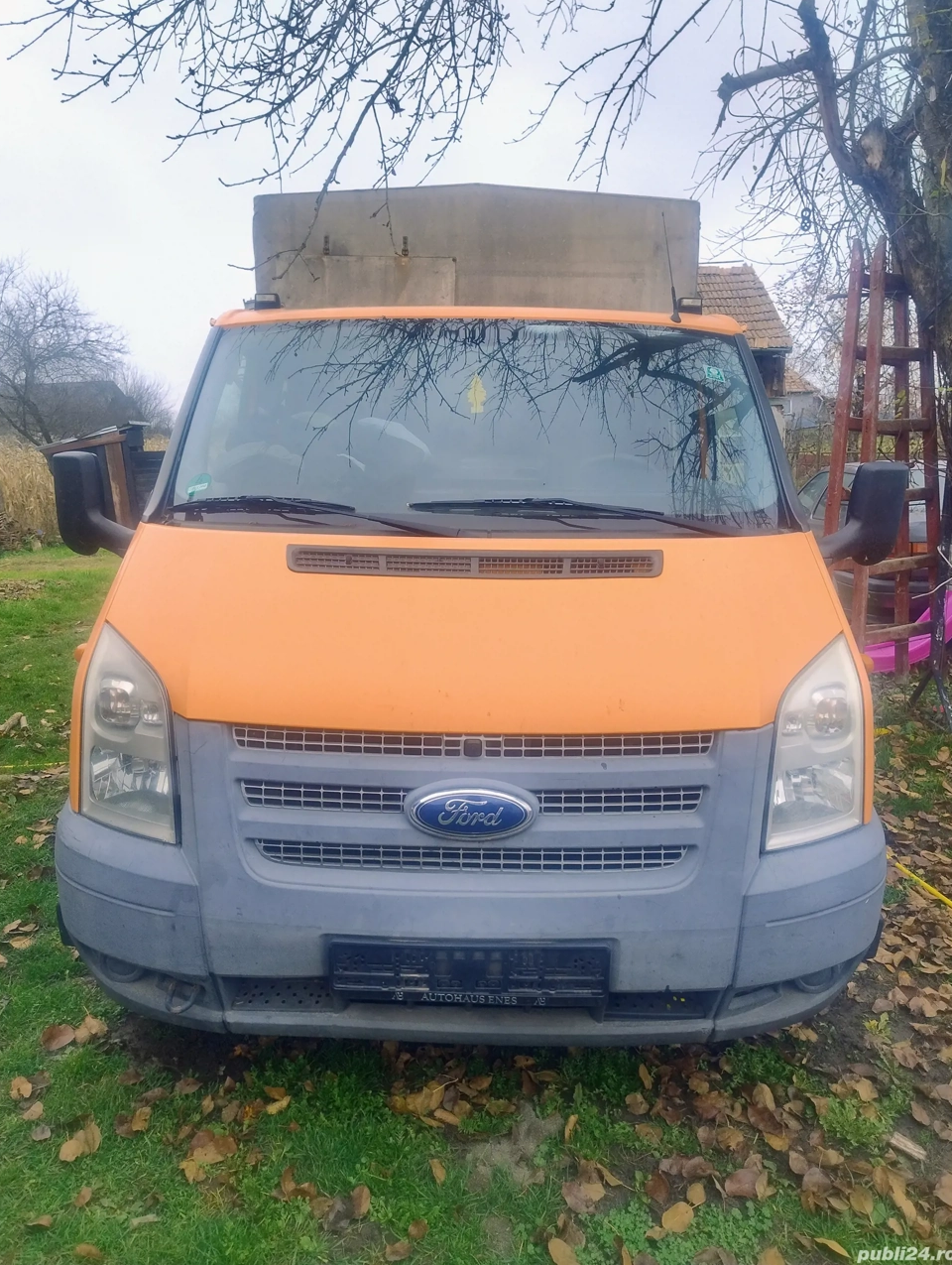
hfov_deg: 55.0
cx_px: 465
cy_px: 609
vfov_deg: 69.3
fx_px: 914
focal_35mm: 25
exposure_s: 1/150
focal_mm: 5.56
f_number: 1.8
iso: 100
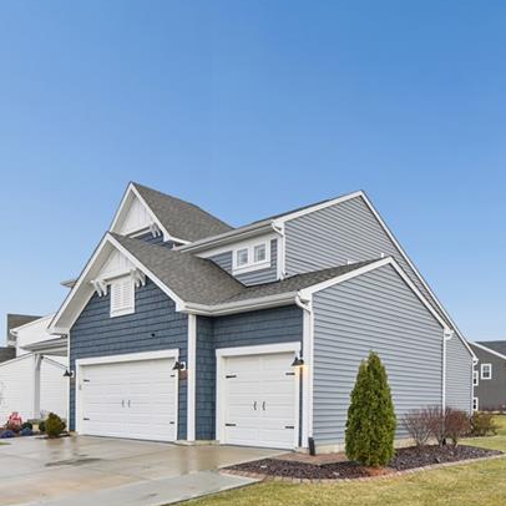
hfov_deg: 53.4
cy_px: 357
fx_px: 496
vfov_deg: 52.5
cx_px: 319
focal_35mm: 30
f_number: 6.3
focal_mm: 14
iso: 400
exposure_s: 1/60
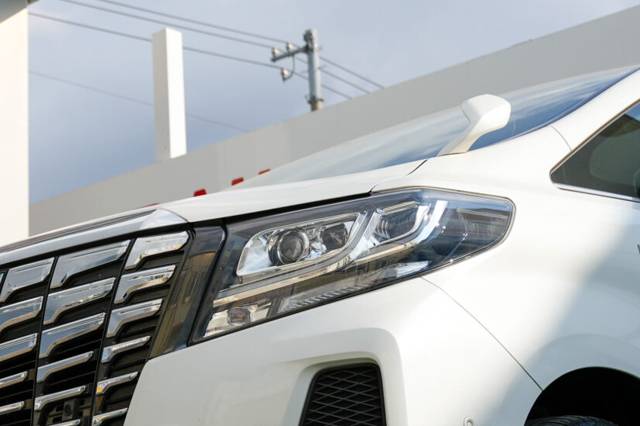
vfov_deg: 15.7
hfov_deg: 22.0
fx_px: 1546
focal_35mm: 87
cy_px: 194
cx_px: -88
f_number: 3.5
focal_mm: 28
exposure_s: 1/1600
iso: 100
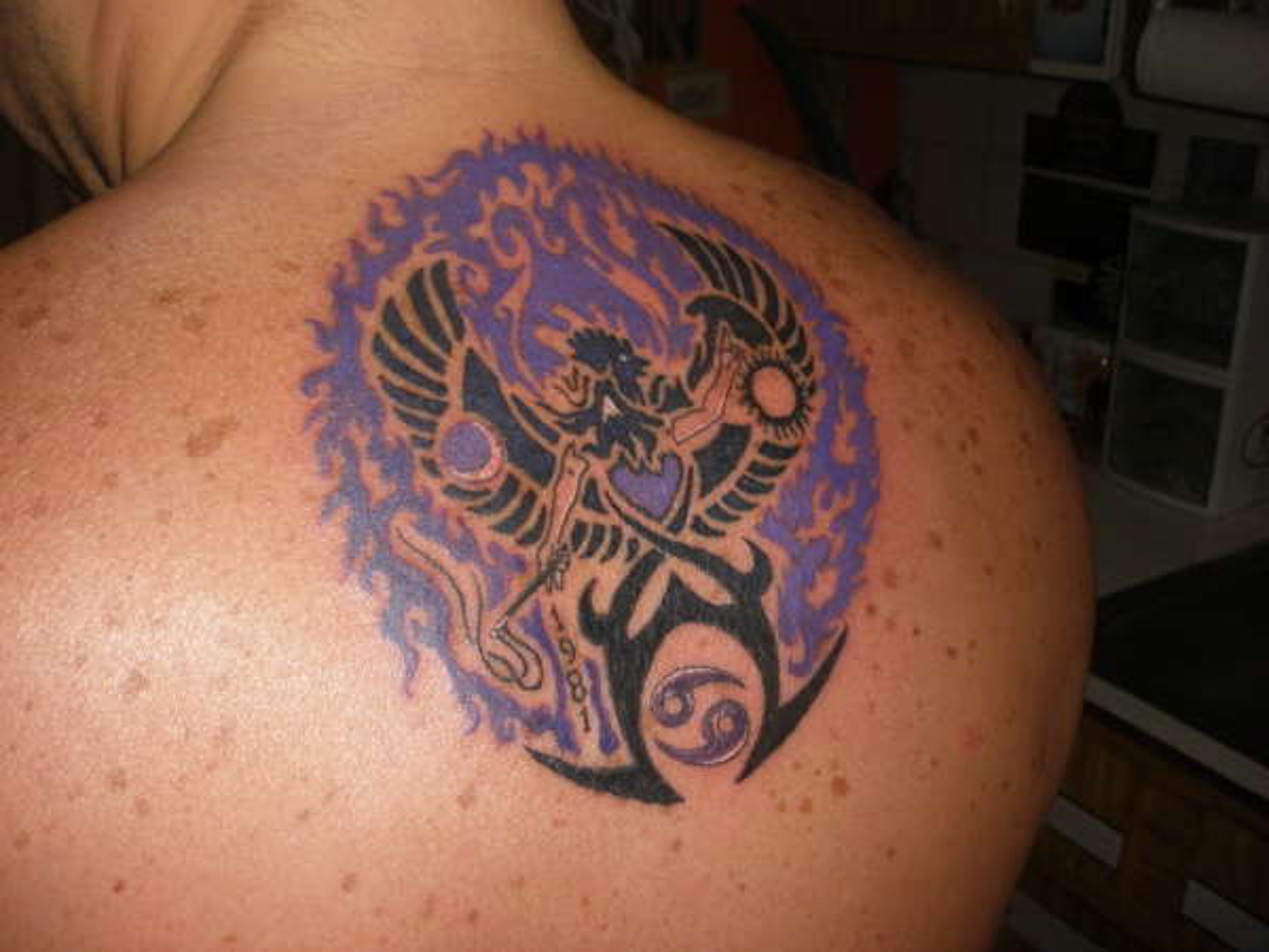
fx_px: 1320
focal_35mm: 36
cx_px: 634
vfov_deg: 39.7
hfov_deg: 51.4
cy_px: 476
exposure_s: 1/30
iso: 160
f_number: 3.5
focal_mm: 6.3
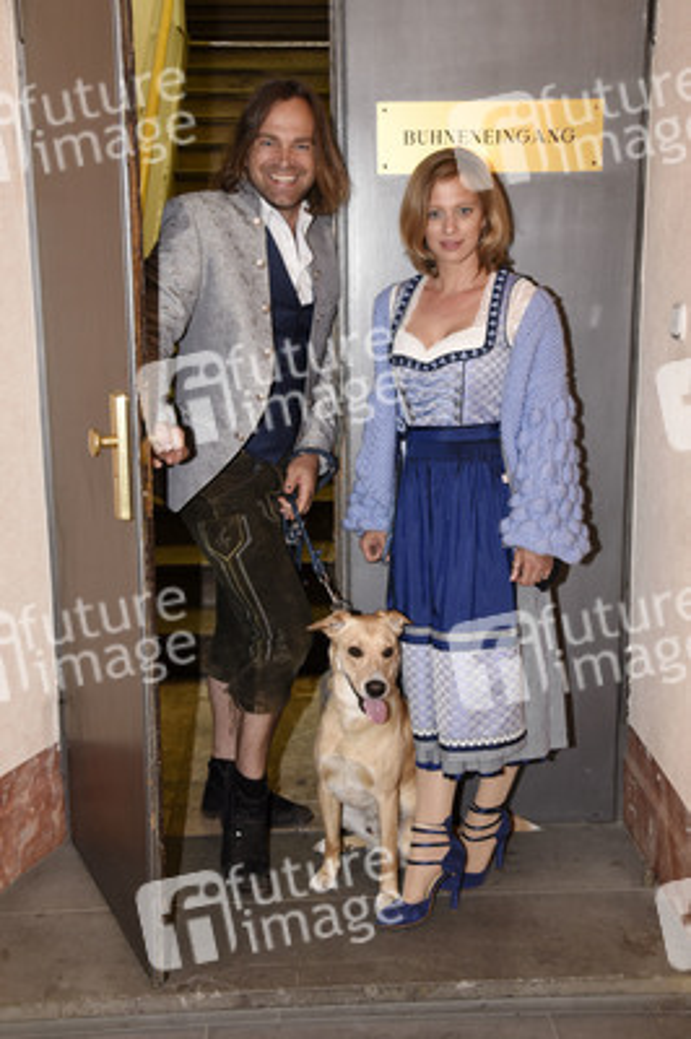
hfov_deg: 35.0
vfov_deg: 50.7
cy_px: 520
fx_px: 1096
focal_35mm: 38
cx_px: 346
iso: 1250
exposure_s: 1/80
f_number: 6.3
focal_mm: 38
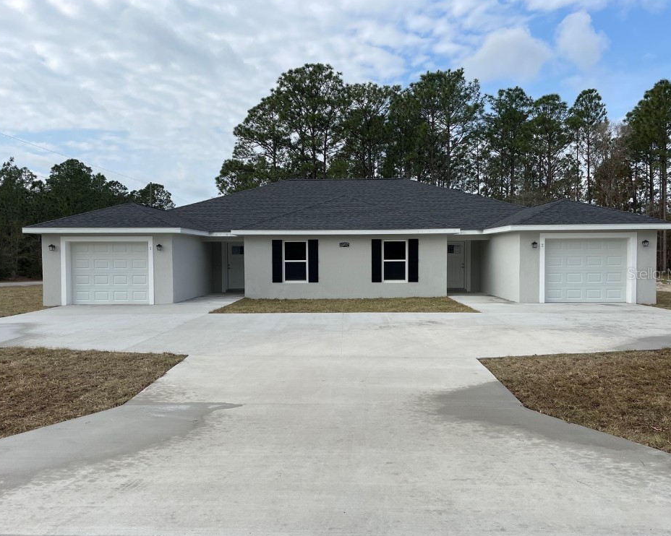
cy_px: 273
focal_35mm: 28
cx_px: 325
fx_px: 556
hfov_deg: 62.2
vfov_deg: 51.5
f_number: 1.6
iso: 32
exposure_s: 1/3861
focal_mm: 4.2
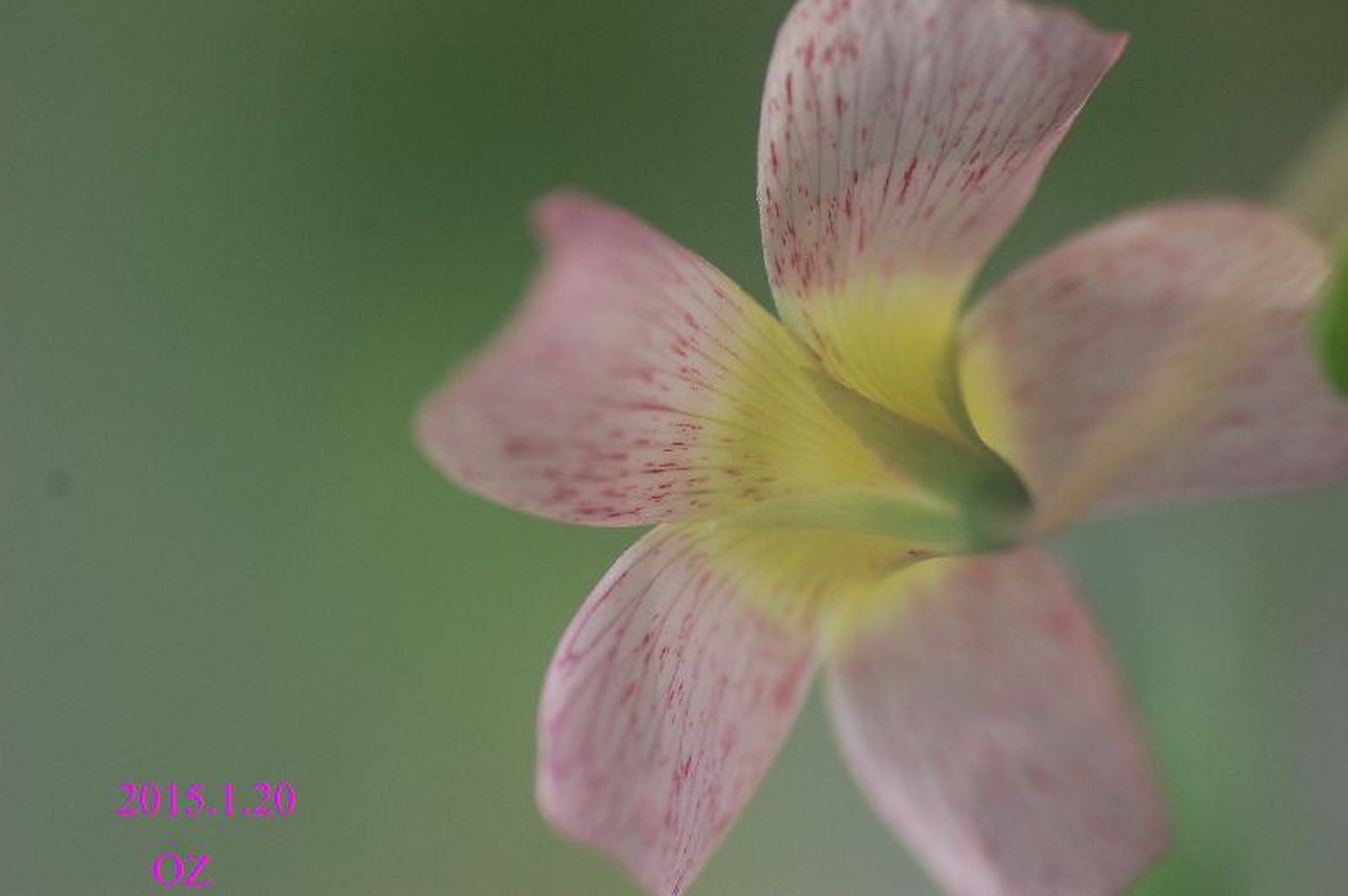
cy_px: 448
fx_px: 5051
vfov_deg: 10.1
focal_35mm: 135
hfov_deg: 15.2
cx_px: 674
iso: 400
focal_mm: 90
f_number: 5
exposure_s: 1/400
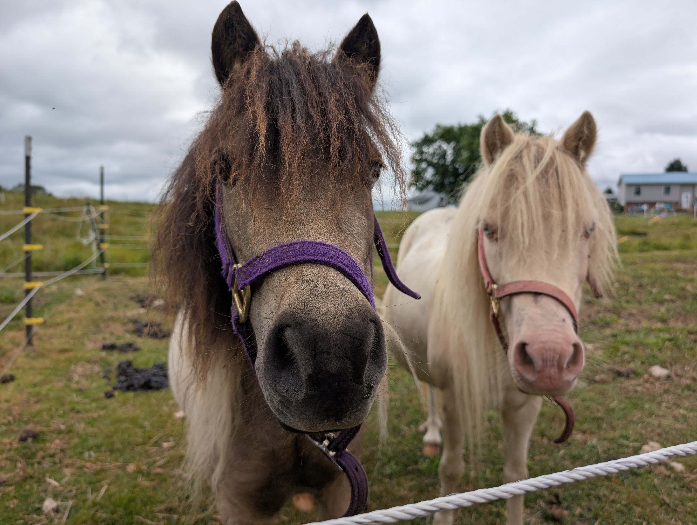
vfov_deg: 56.9
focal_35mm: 24
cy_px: 262
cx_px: 348
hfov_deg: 71.5
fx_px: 484
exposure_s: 1/999
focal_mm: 6.9
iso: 21
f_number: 1.68
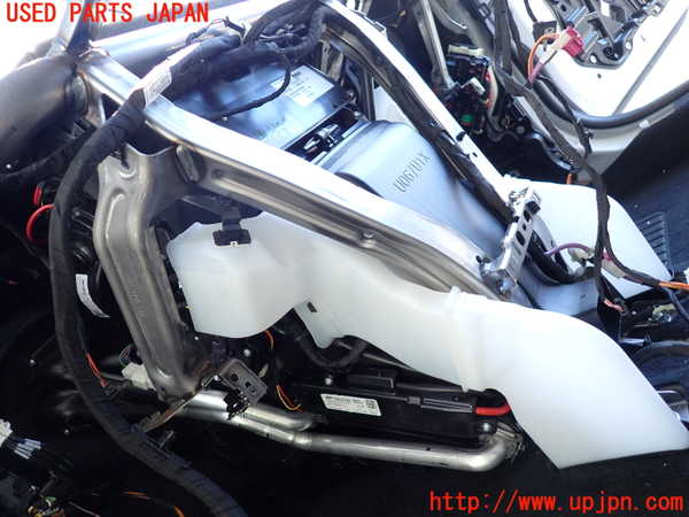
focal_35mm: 25
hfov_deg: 69.4
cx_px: 344
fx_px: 498
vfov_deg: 54.9
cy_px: 258
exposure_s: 1/125
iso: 160
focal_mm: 4.5
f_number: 2
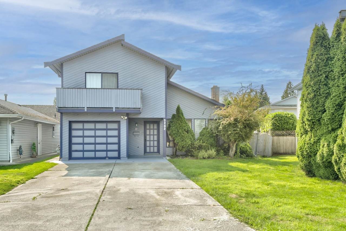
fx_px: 250
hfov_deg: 69.4
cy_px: 116
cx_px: 173
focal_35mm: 26
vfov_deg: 49.5
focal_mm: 26
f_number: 6.3
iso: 80
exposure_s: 1/400
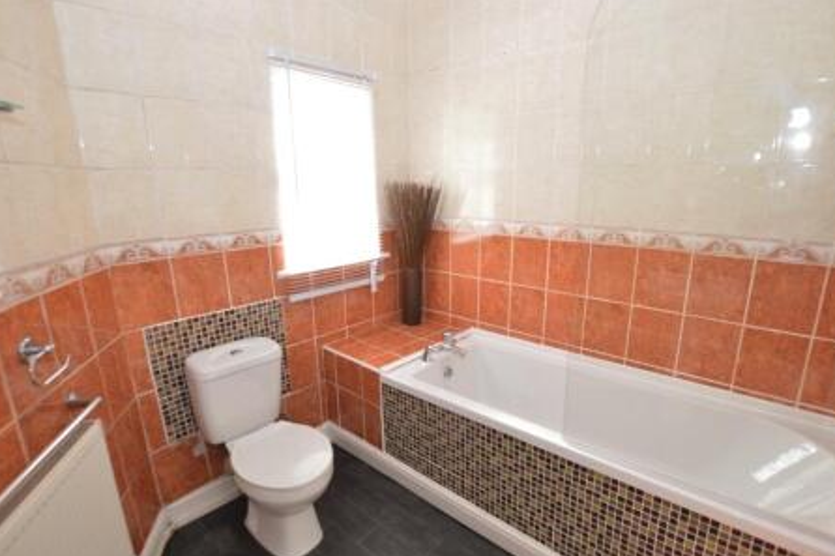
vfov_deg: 73.7
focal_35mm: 16
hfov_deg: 96.7
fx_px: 371
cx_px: 440
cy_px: 291
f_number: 5
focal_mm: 10
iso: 400
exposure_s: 1/100
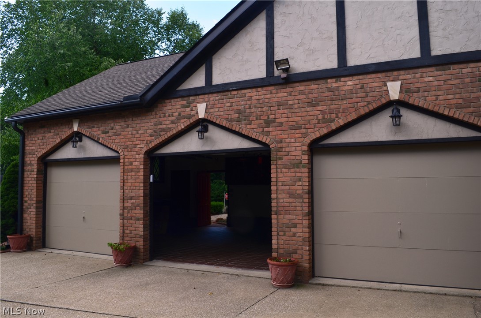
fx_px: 360
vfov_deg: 47.7
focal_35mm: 27
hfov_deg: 67.5
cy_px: 159
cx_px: 240
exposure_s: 1/100
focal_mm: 18
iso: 200
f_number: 11
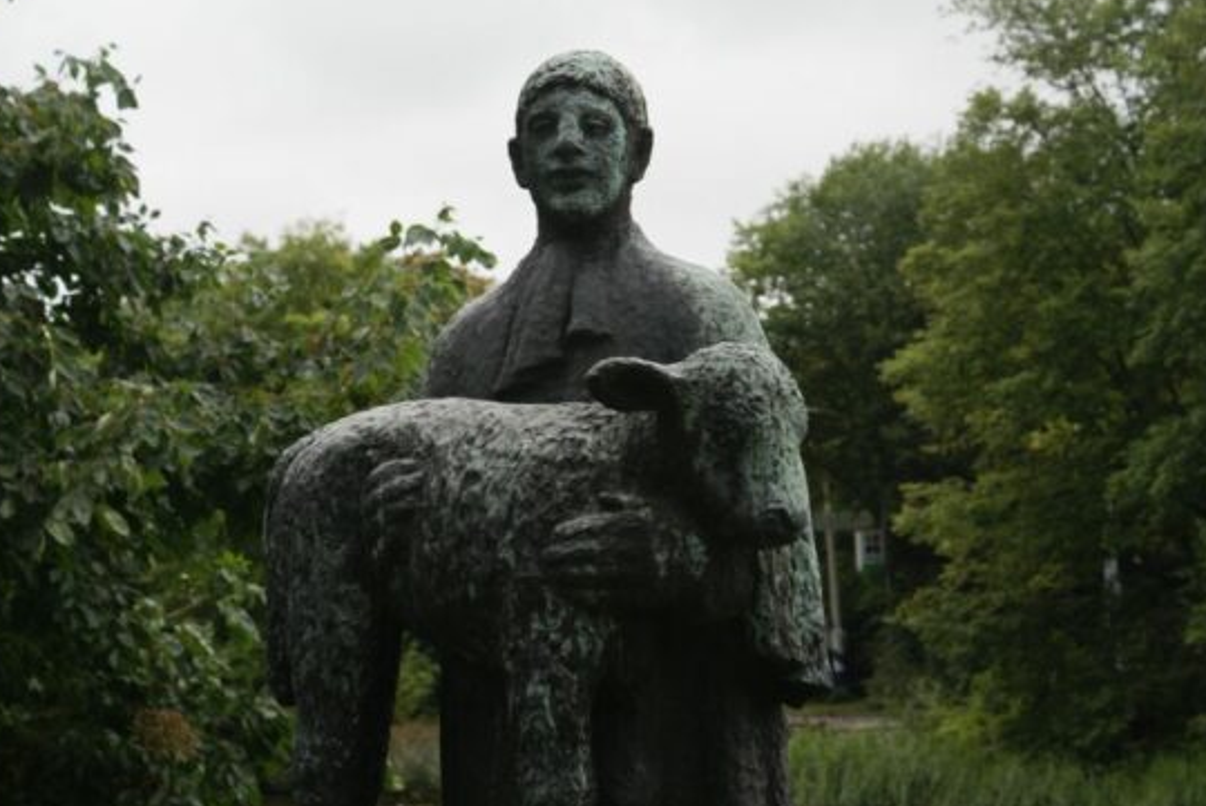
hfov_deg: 20.4
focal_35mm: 100
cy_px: 376
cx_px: 601
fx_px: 3353
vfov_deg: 13.7
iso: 100
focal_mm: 60
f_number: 6.3
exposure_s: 1/125
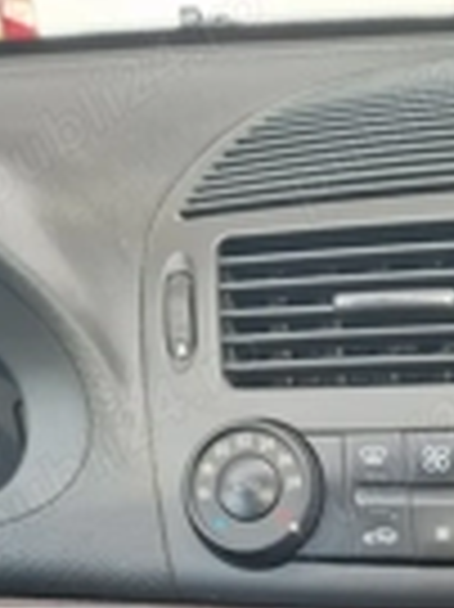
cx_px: 589
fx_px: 1191
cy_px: 860
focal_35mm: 68
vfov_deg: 23.9
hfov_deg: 19.8
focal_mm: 6.4
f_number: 1.8
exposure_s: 1/180
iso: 80
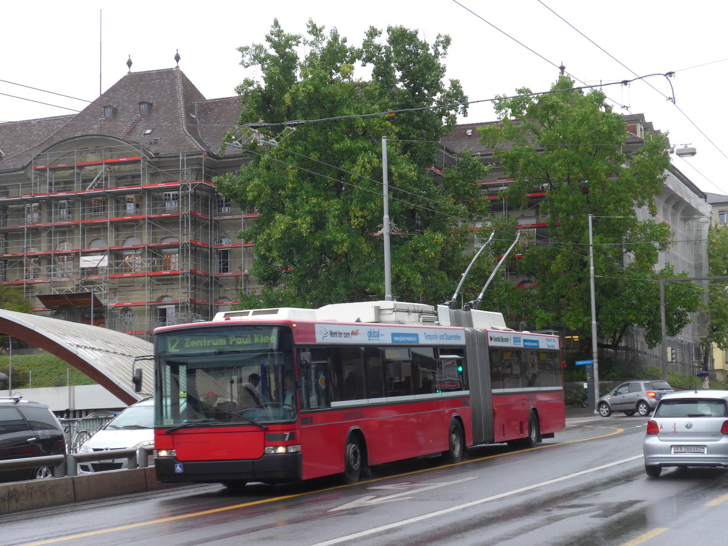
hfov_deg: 26.3
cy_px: 273
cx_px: 364
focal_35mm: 74
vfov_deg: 19.9
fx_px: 1556
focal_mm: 15
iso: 250
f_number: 4.2
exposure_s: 1/160
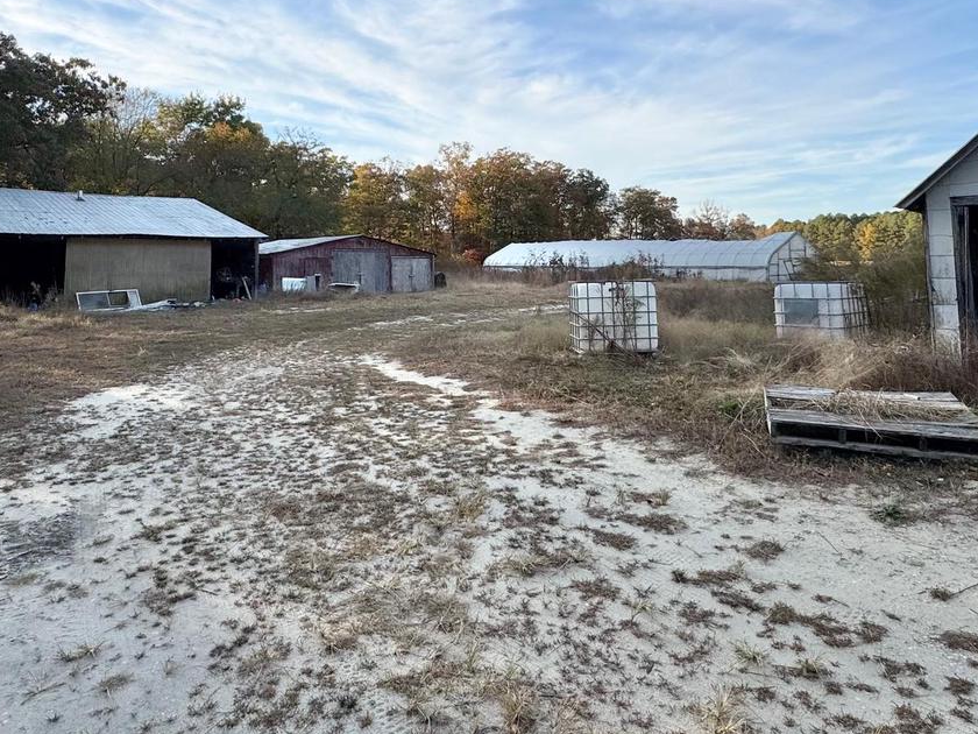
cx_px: 484
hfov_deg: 71.6
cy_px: 211
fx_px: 678
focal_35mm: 24
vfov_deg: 54.9
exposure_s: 1/1420
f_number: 2.2
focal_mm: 2.22
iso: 50
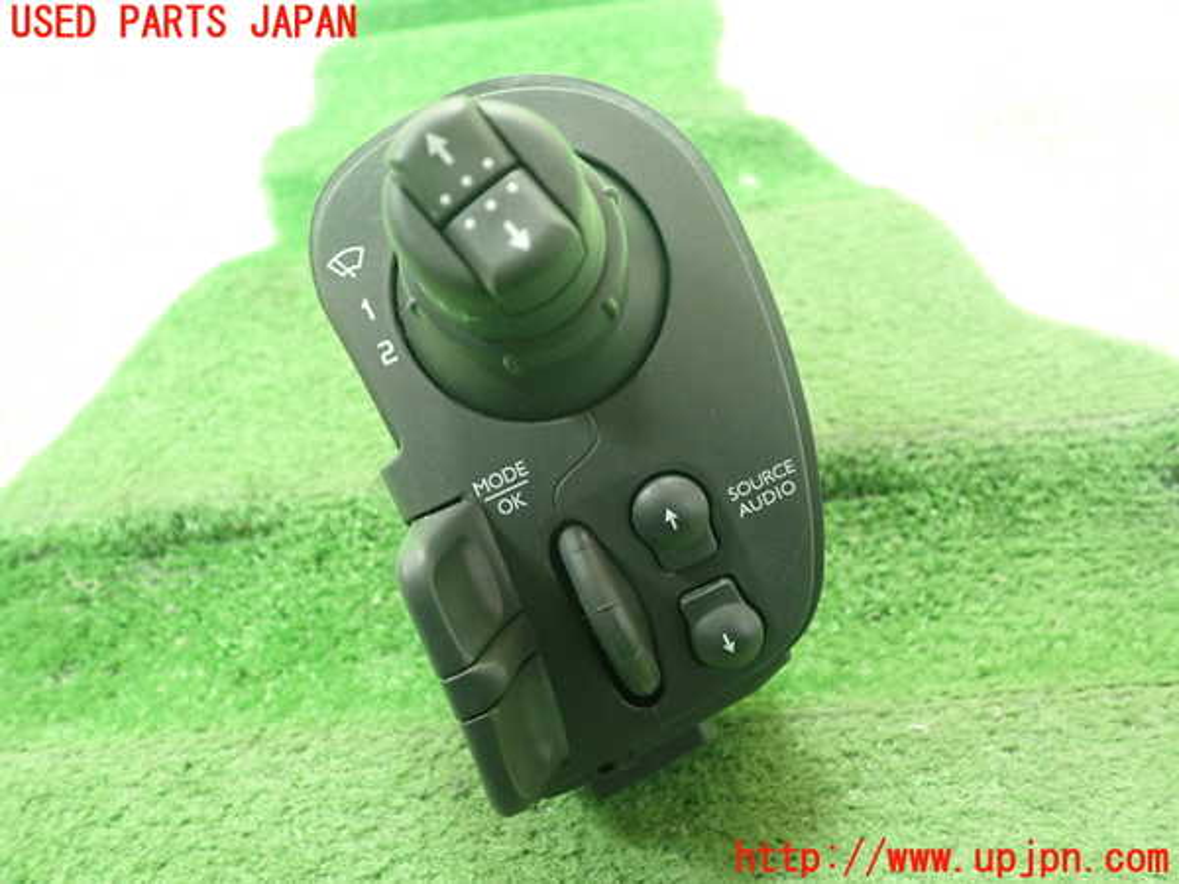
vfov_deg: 46.8
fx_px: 1022
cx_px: 590
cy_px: 442
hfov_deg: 60.0
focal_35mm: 30
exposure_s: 1/125
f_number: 2.3
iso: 640
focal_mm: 5.5
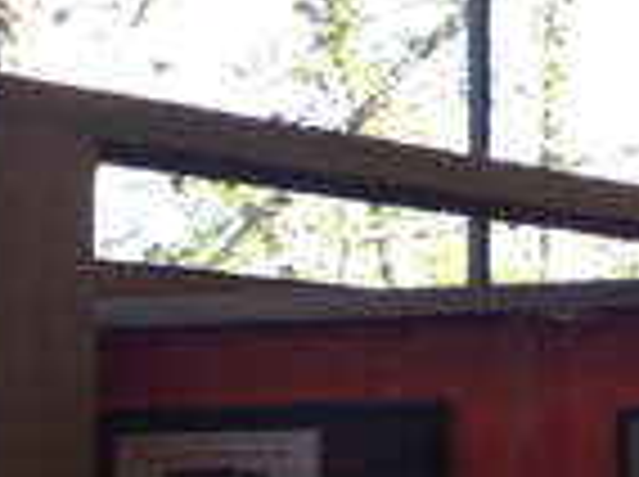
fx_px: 3428
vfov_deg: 7.9
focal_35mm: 186
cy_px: 405
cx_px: 1588
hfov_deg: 9.4
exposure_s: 1/60
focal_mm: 4.12
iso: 64
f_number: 2.4
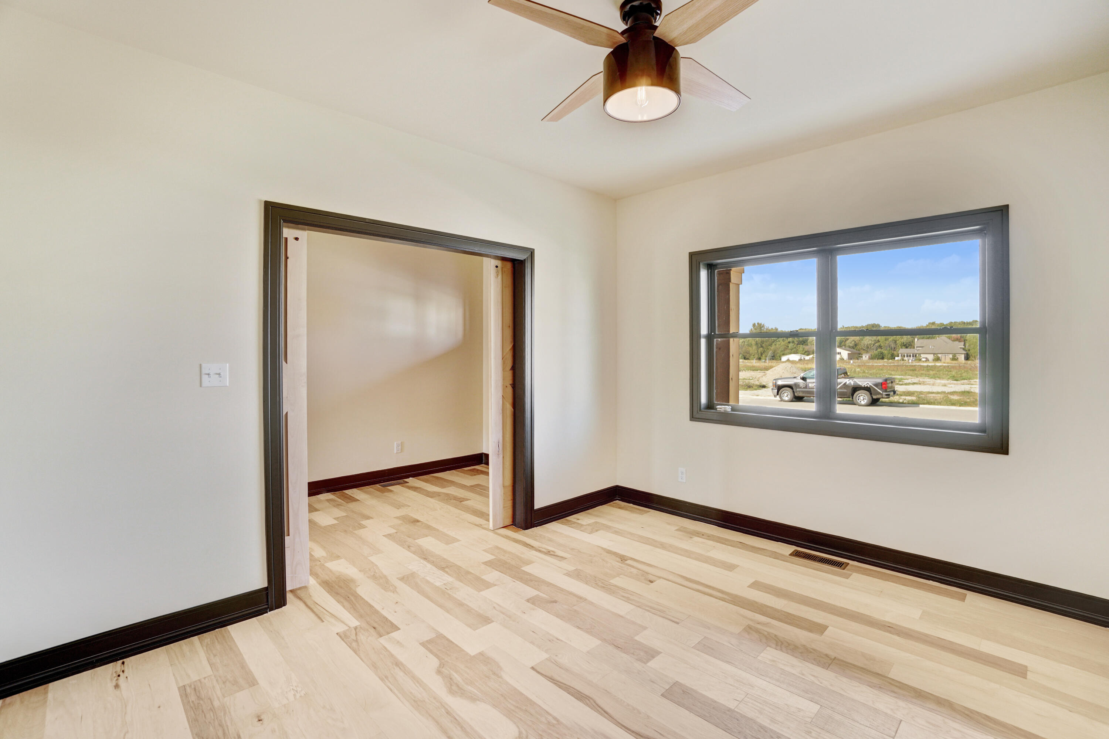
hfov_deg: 100.4
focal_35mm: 15
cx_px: 554
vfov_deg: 77.3
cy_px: 370
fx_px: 462
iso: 200
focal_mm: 10
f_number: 4
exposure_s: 1/60
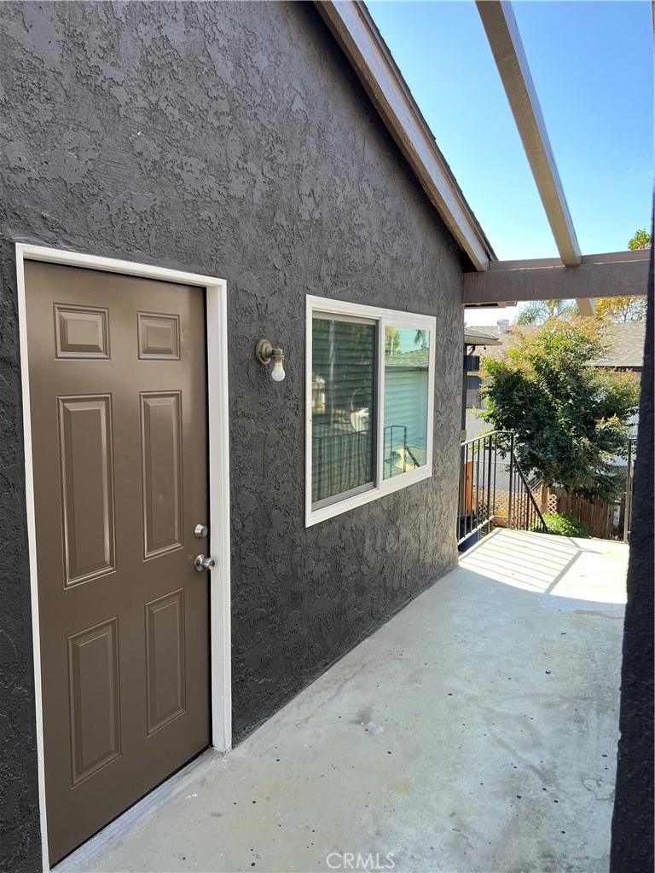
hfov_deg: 53.1
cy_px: 436
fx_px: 656
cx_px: 328
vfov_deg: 67.3
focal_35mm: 26
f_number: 1.5
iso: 50
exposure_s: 1/480
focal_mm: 5.7
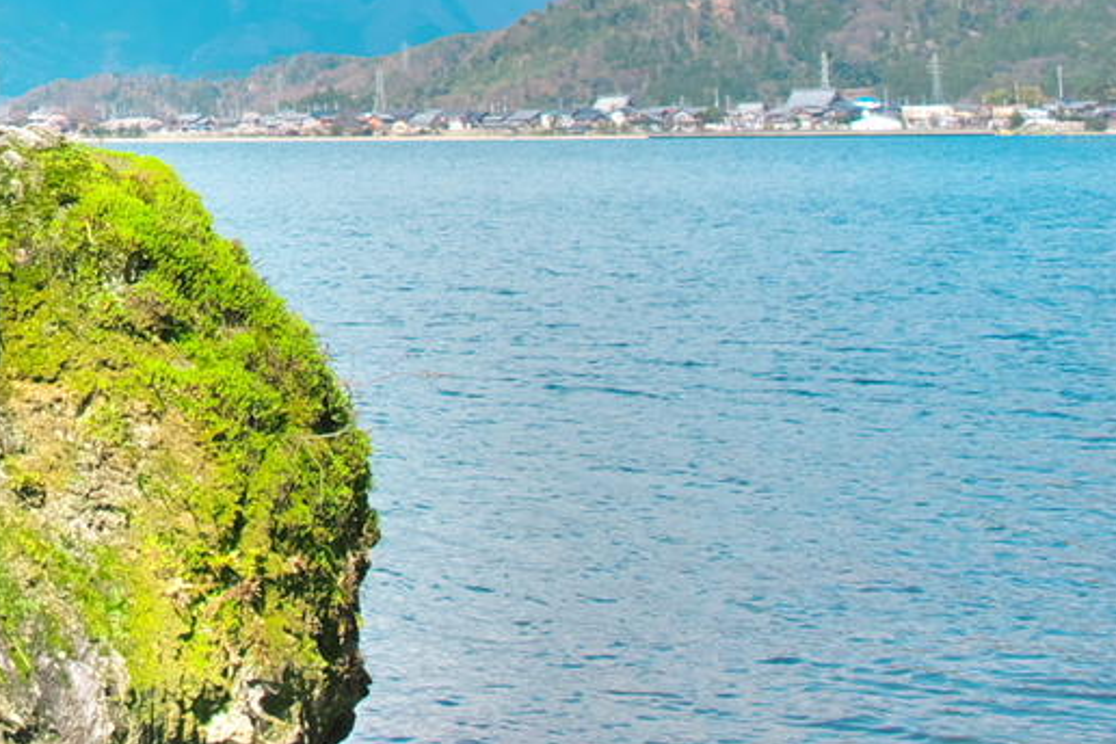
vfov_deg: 14.0
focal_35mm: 93
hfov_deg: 19.2
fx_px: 2883
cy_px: -297
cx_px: -545
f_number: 8
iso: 100
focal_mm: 24
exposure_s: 1/320
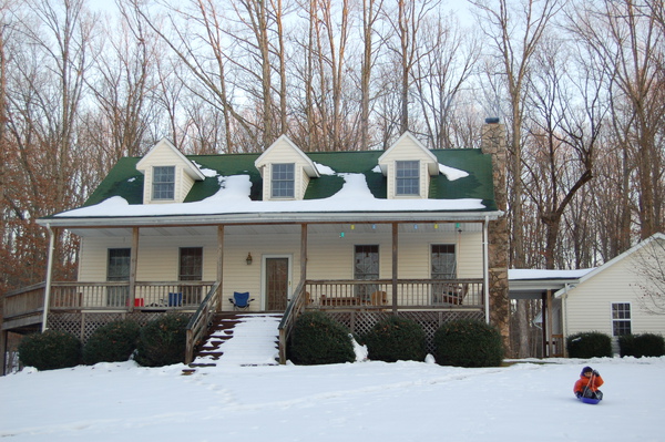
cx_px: 332
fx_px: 969
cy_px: 221
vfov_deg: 25.7
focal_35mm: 52
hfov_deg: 37.9
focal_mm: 35
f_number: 5
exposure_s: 1/100
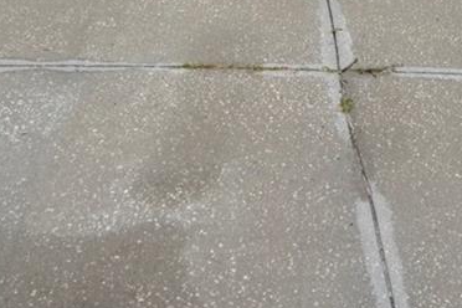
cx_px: 283
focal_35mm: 86
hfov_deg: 23.6
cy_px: -328
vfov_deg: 13.4
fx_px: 1104
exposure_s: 1/1250
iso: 400
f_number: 8
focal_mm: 20
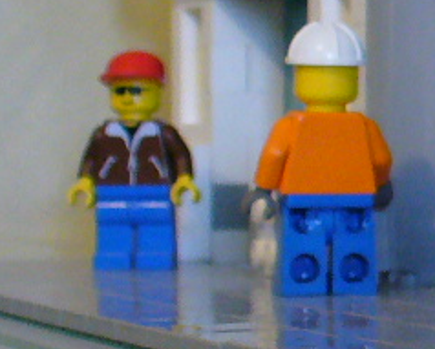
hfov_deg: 9.2
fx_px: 2501
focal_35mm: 194
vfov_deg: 8.0
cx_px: 918
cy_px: 121
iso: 200
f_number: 2.8
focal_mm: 6.1
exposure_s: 1/10
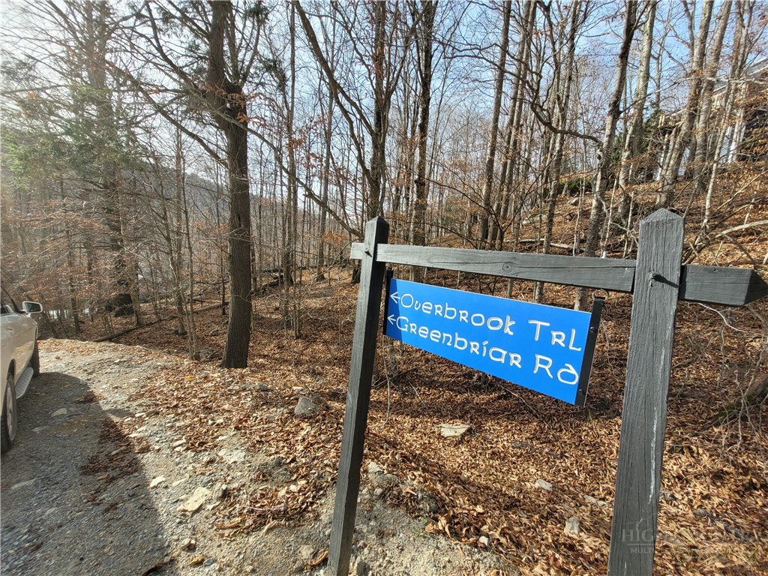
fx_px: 288
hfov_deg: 106.2
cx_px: 384
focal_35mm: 13
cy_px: 288
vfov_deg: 89.9
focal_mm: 1.74
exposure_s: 1/435
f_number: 2.2
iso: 40
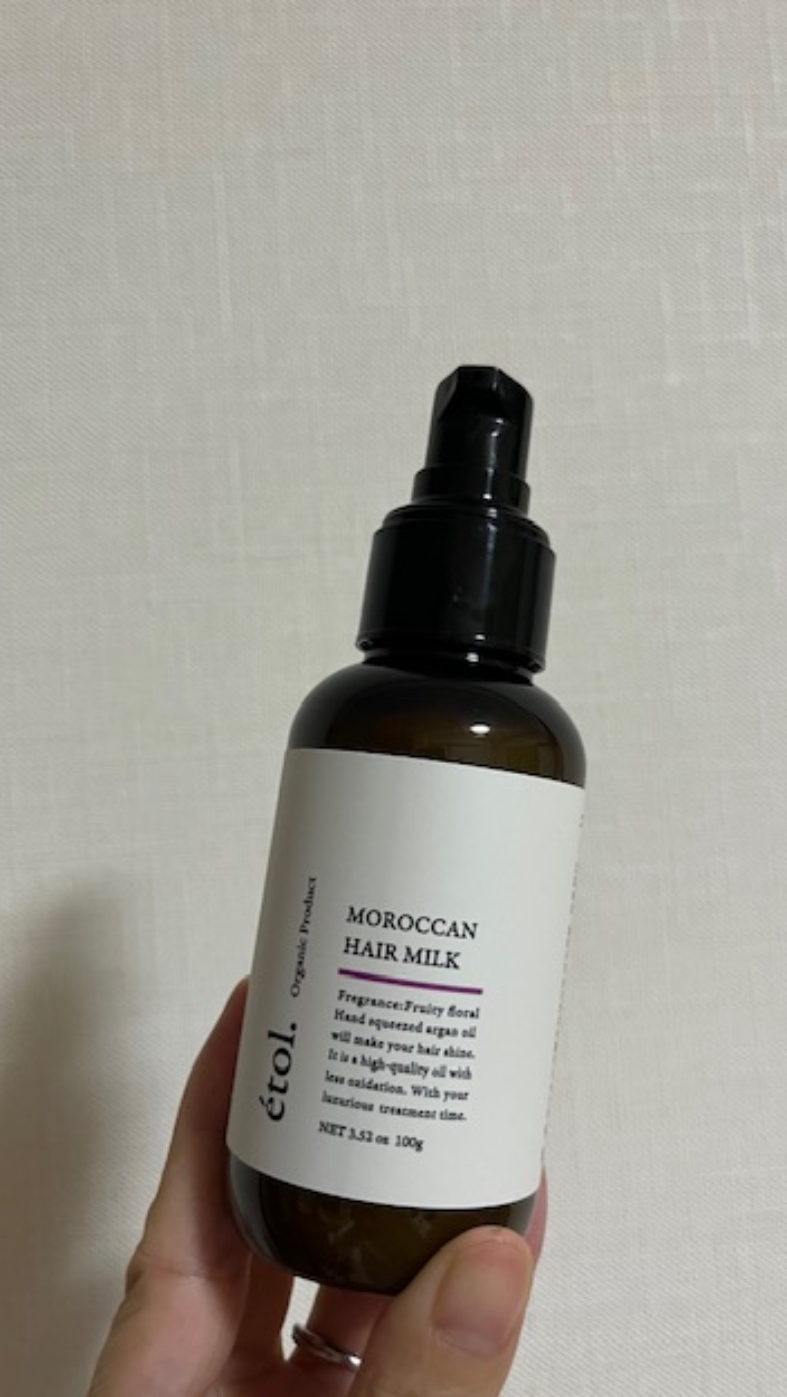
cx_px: 409
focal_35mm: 29
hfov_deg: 40.2
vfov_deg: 66.0
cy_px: 702
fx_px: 1075
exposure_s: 1/60
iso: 160
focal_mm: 5.1
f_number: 1.6
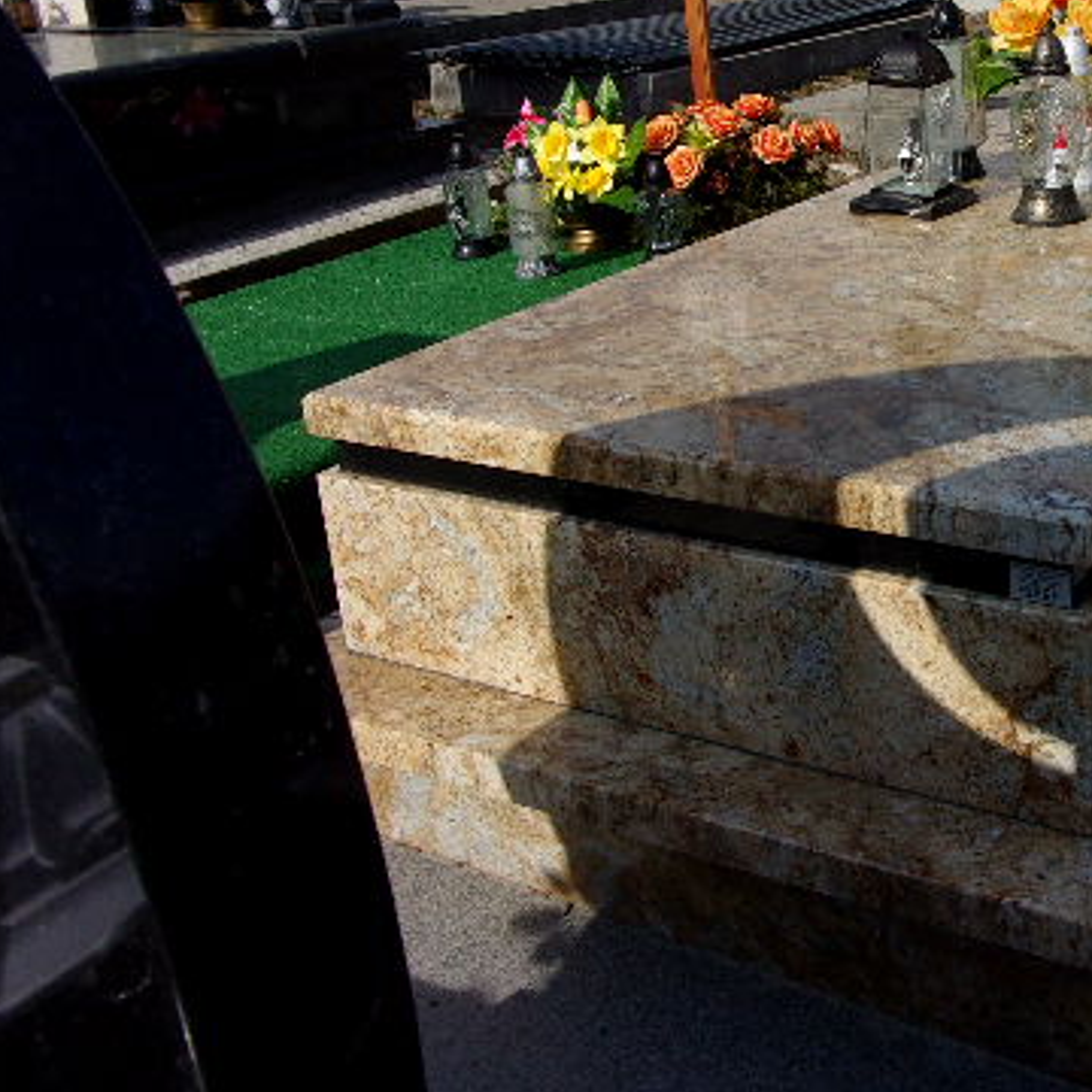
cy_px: 367
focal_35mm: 44
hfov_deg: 36.3
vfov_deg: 37.9
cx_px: 952
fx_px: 1570
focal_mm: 5.1
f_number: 10.8
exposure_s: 1/150
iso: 80
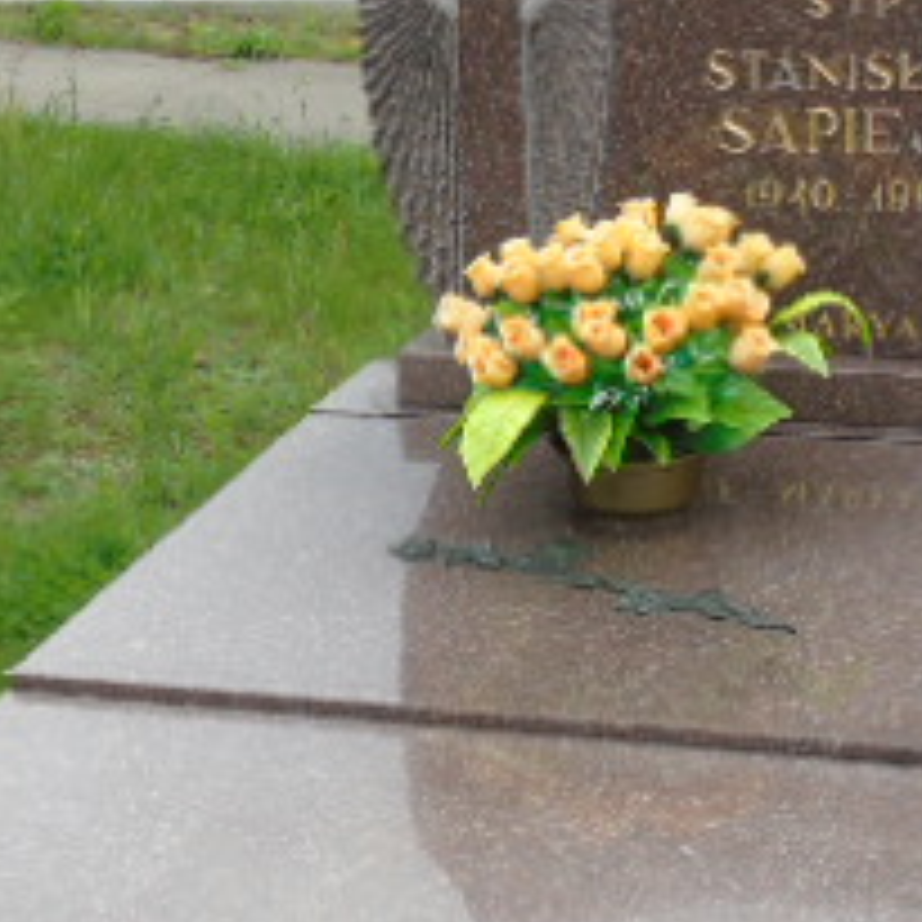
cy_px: 616
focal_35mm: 80
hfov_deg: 21.7
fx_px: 2411
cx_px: 459
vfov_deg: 21.6
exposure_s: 1/400
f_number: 3.6
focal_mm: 5.2
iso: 80
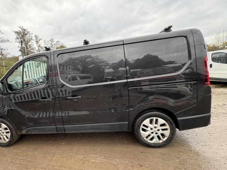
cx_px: 90
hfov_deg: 89.8
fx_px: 111
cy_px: 82
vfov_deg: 74.7
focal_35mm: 17
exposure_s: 1/99
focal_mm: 2.22
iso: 125
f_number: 2.2
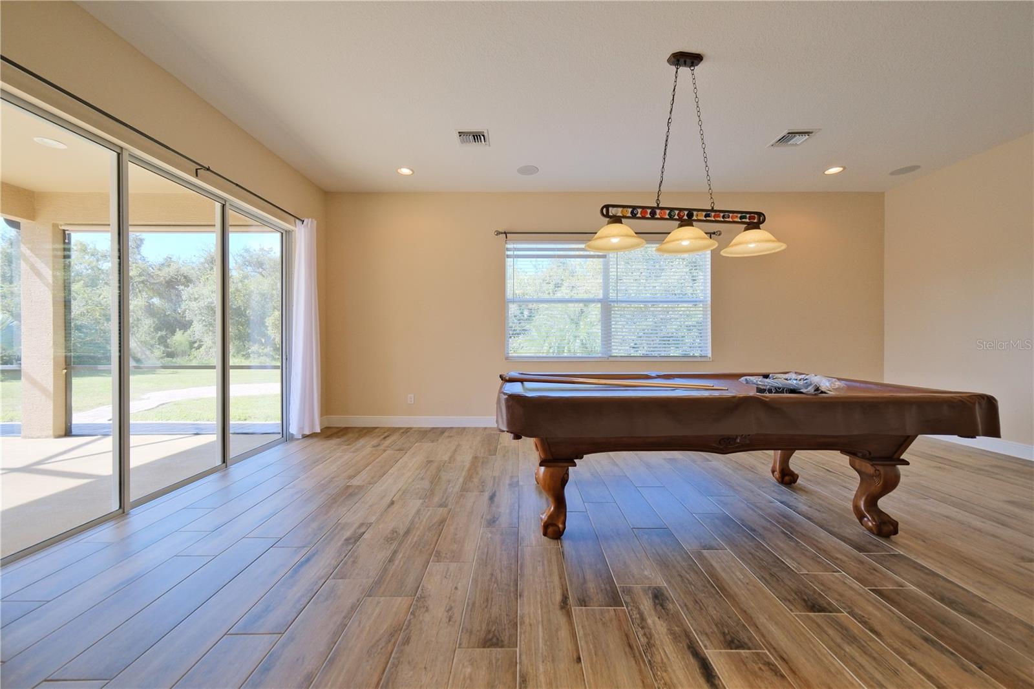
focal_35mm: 12
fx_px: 345
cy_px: 344
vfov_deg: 90.0
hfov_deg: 112.6
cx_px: 517
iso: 640
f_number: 4
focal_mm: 8
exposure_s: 1/200
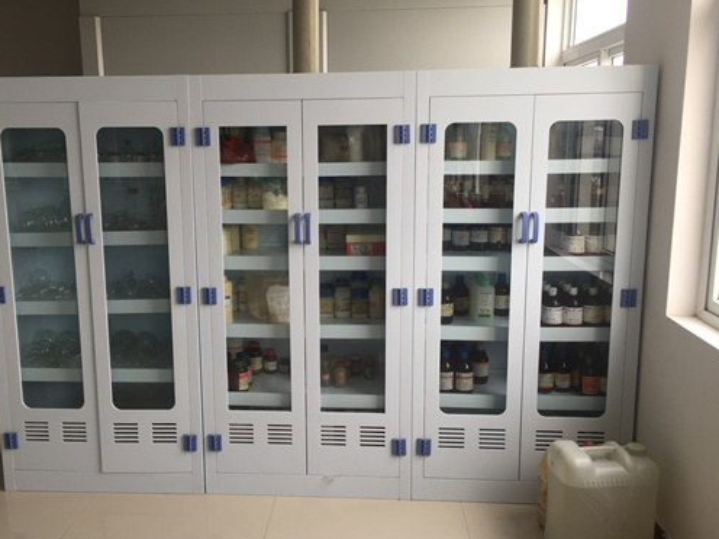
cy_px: 275
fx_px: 685
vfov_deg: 42.9
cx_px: 320
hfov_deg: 55.2
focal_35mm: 33
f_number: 2.2
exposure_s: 1/115
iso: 32
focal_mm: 4.15
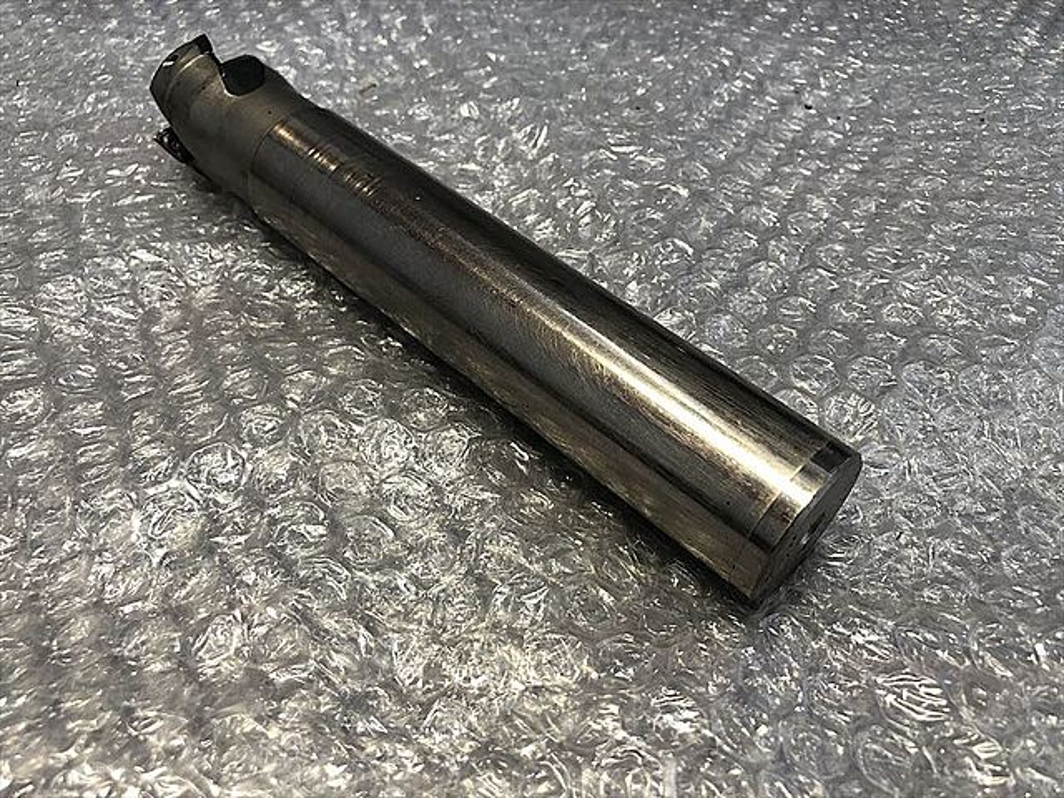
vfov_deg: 49.7
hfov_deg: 63.4
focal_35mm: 28
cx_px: 532
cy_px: 399
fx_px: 861
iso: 25
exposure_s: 1/50
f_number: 1.8
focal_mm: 3.99
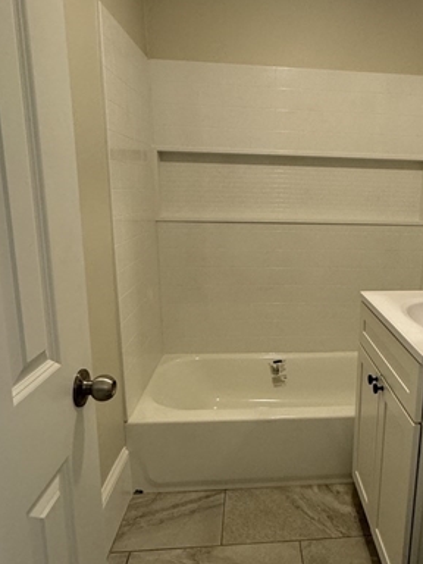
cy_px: 285
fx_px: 456
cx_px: 304
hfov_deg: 48.3
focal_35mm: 28
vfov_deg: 63.4
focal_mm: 2.22
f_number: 2.2
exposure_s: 1/120
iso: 250
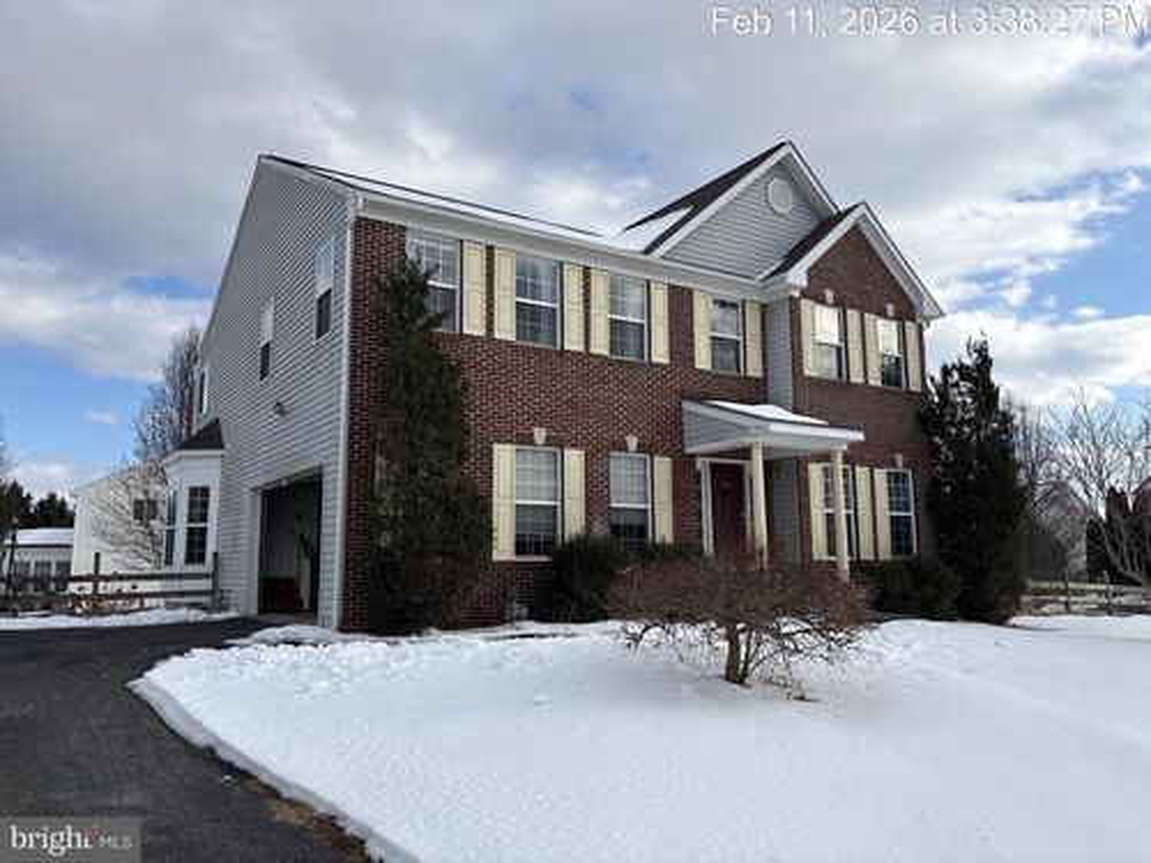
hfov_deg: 67.3
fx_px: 865
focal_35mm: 26
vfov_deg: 53.1
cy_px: 432
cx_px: 576
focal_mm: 5.96
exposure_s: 1/3534
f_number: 1.6
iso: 50
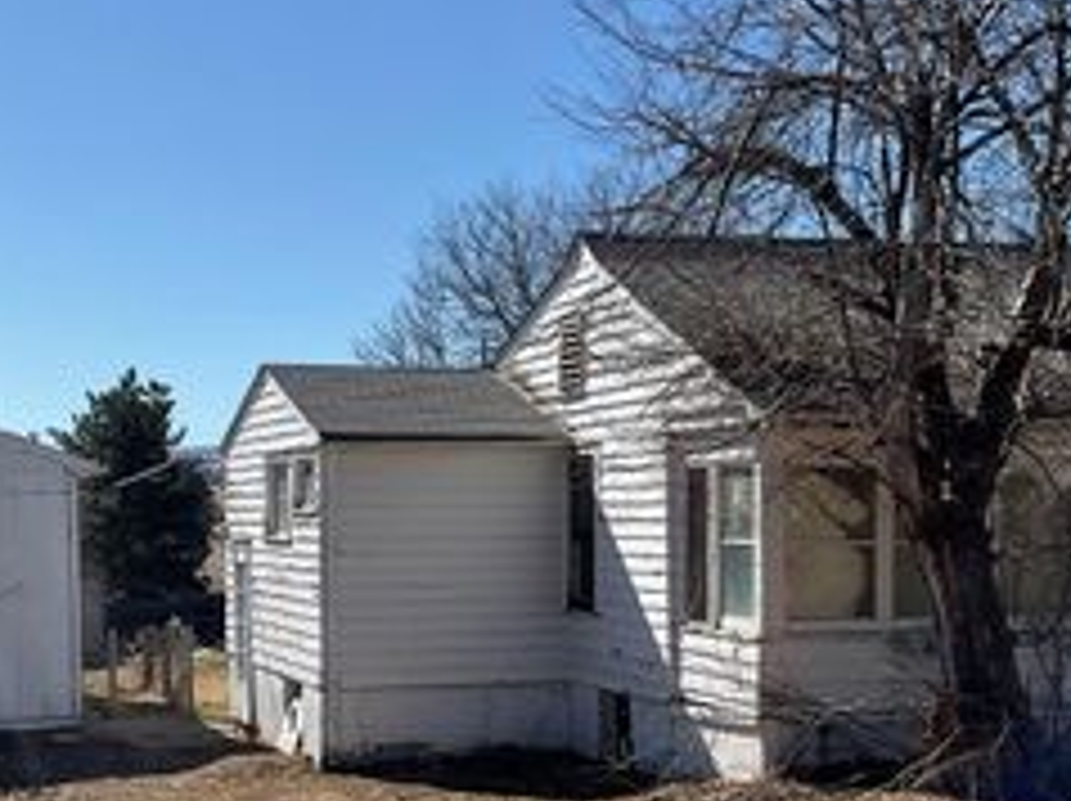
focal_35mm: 61
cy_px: 556
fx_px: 1885
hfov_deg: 31.5
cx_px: 356
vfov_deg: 23.8
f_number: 1.8
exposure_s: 1/2427
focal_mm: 3
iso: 16
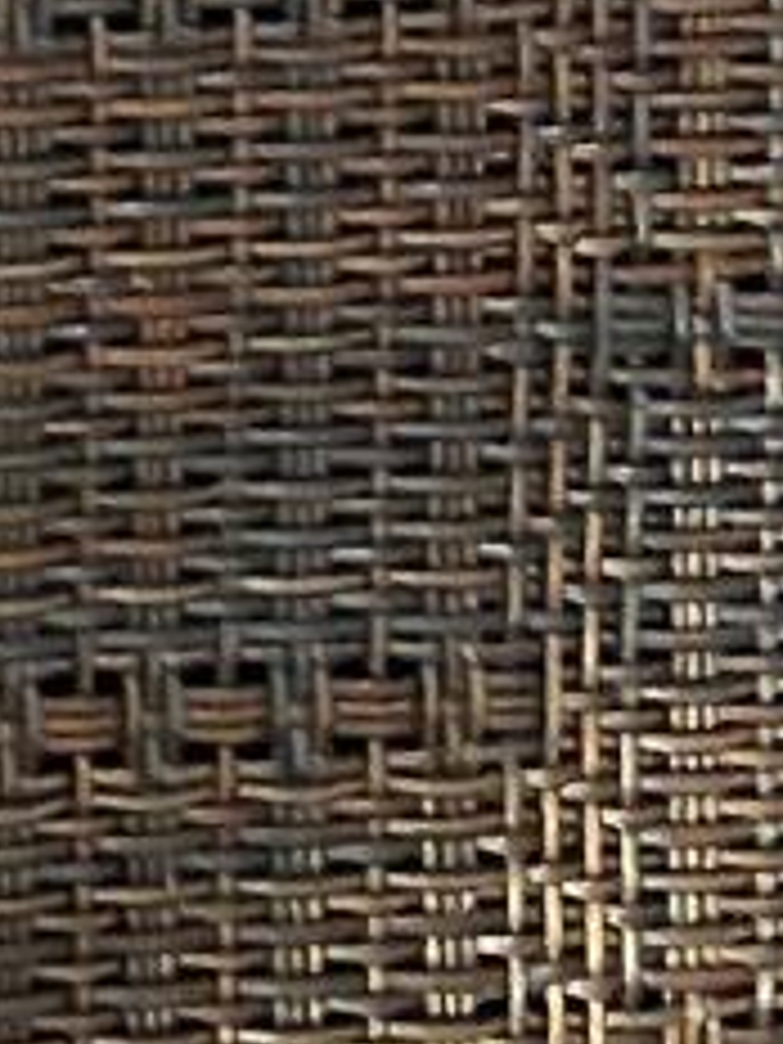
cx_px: -2102
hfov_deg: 6.3
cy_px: -1989
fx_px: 6092
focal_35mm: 202
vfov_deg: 8.4
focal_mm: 4.25
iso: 250
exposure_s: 1/50
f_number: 1.8
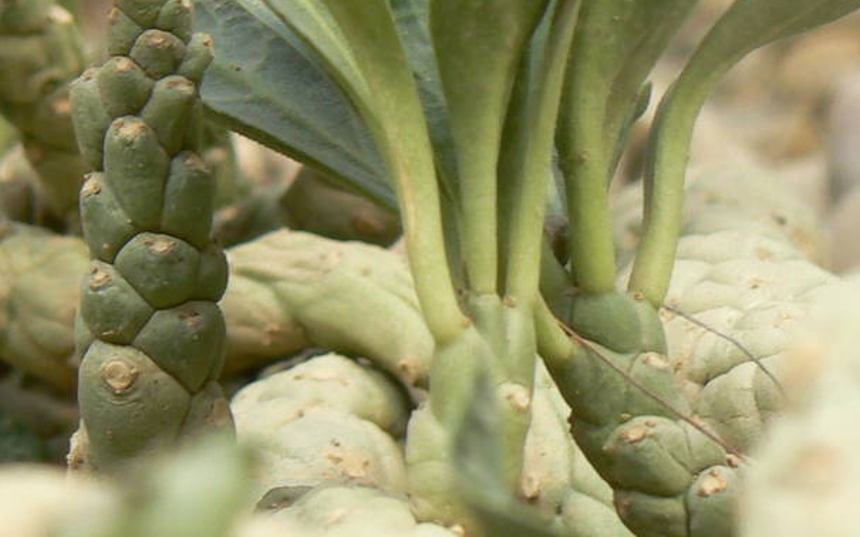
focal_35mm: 286
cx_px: 272
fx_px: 6703
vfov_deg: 4.6
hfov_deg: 7.3
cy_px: 82
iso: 100
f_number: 3.6
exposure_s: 1/50
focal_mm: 16.9
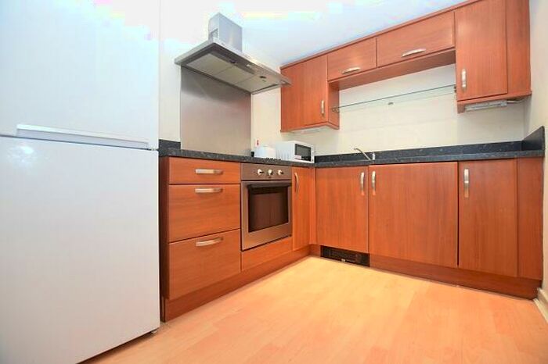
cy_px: 182
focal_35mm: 15
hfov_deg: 100.4
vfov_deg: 77.3
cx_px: 274
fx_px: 228
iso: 900
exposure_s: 1/60
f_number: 3.5
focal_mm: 10
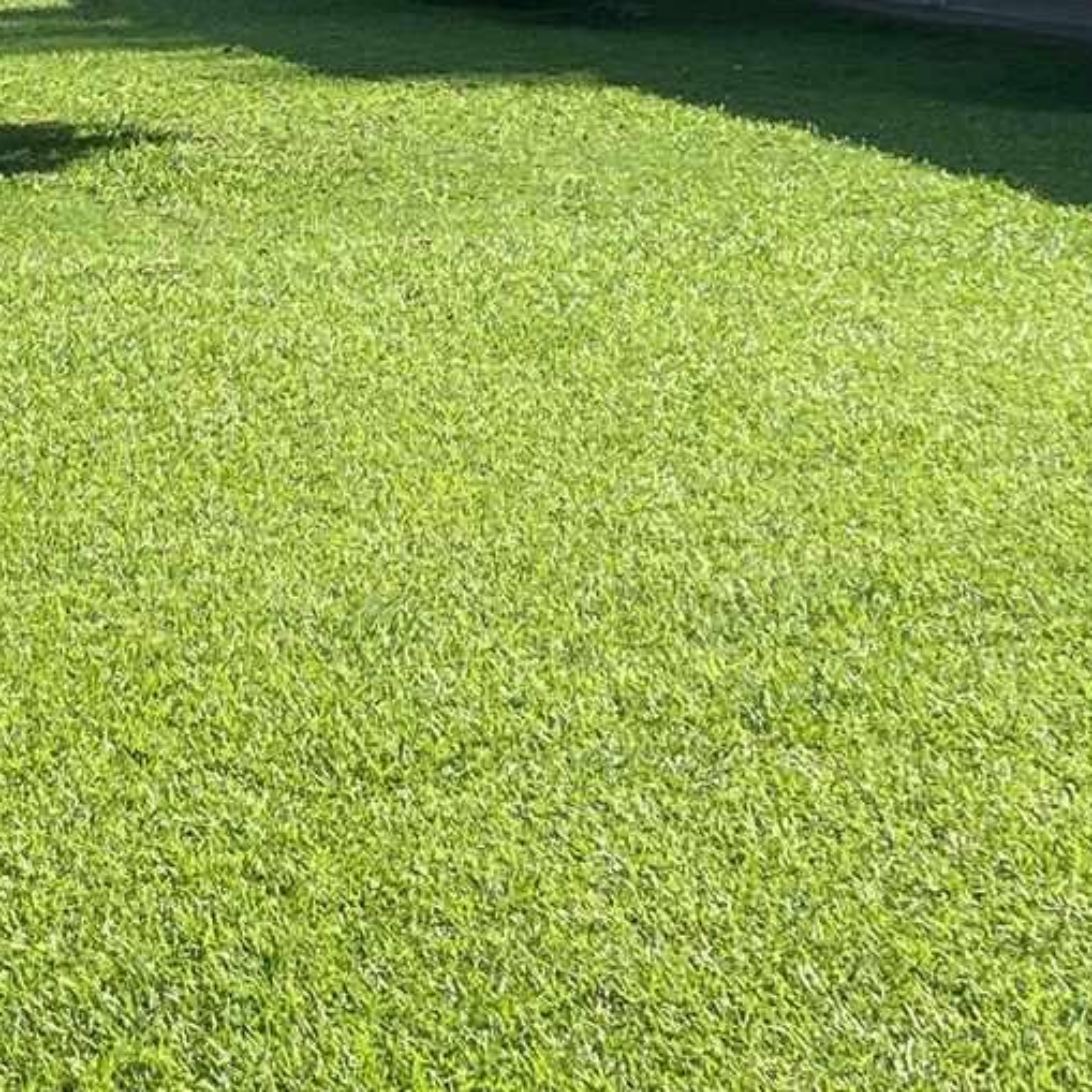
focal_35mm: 104
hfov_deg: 16.3
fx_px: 3712
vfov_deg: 16.4
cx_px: -82
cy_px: 30
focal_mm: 4.25
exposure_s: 1/1565
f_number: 1.8
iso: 32
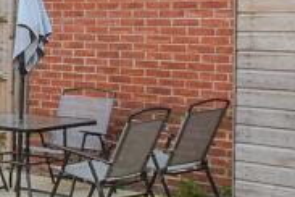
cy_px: -90
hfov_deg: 13.3
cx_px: -477
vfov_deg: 13.6
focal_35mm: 95
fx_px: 778
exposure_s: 1/80
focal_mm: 11.5
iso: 160
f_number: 8
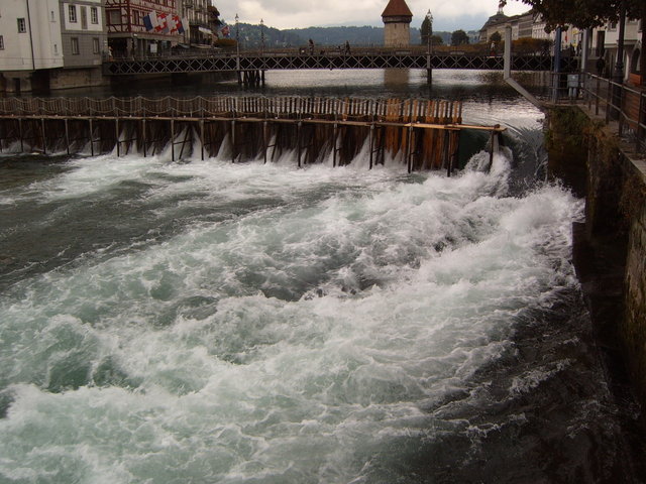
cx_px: 323
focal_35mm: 37
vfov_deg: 38.7
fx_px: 690
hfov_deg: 50.1
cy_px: 242
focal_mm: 6.2
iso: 63
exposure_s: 1/125
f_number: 6
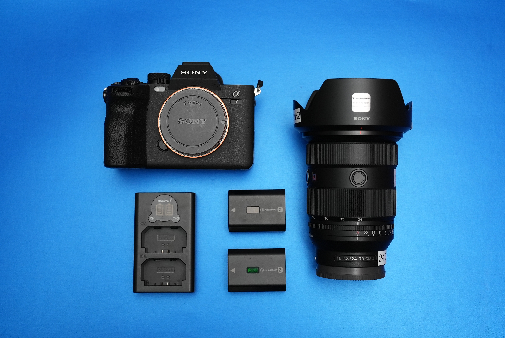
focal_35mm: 50
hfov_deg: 39.6
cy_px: 169
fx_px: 702
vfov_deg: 27.0
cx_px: 252
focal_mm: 50
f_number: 5.6
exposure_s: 1/100
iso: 2500
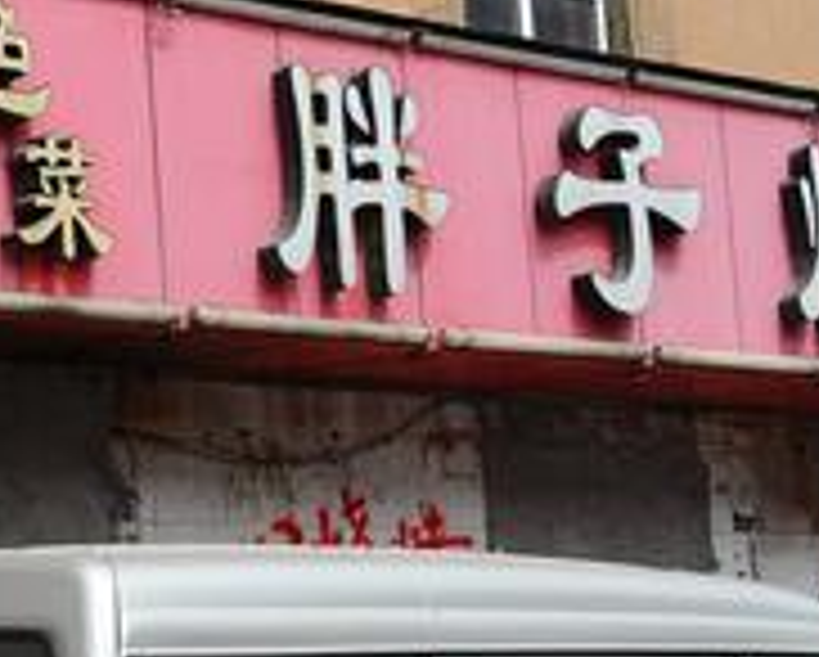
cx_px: -490
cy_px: 594
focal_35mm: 112
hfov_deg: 15.5
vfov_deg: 13.7
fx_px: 2718
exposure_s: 1/1000
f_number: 5.6
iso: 200
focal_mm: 34
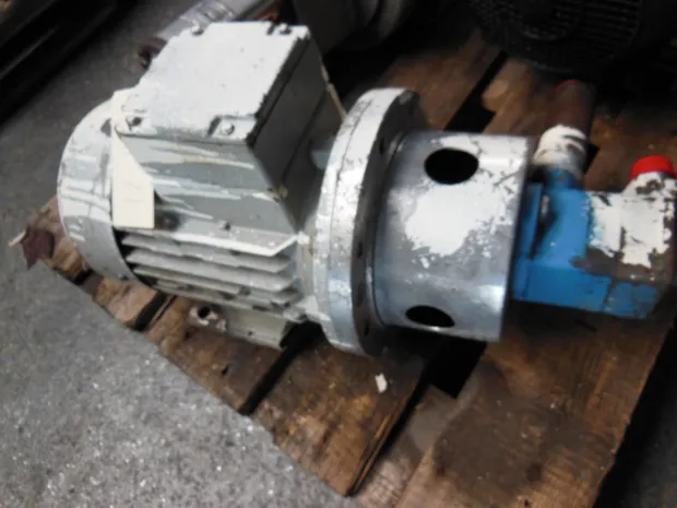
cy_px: 254
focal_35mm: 25
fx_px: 489
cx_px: 338
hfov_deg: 69.4
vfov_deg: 54.9
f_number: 3.5
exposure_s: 1/30
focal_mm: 4.5
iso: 200
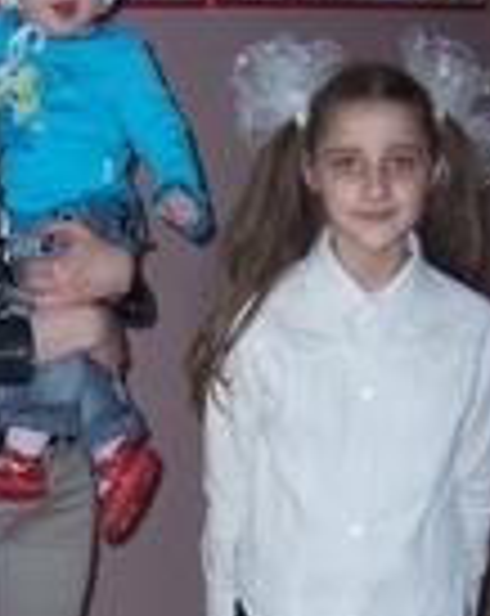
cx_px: 58
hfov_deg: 14.4
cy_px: 549
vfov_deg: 17.9
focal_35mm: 106
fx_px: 1928
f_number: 2.8
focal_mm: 5.5
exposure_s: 1/60
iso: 80
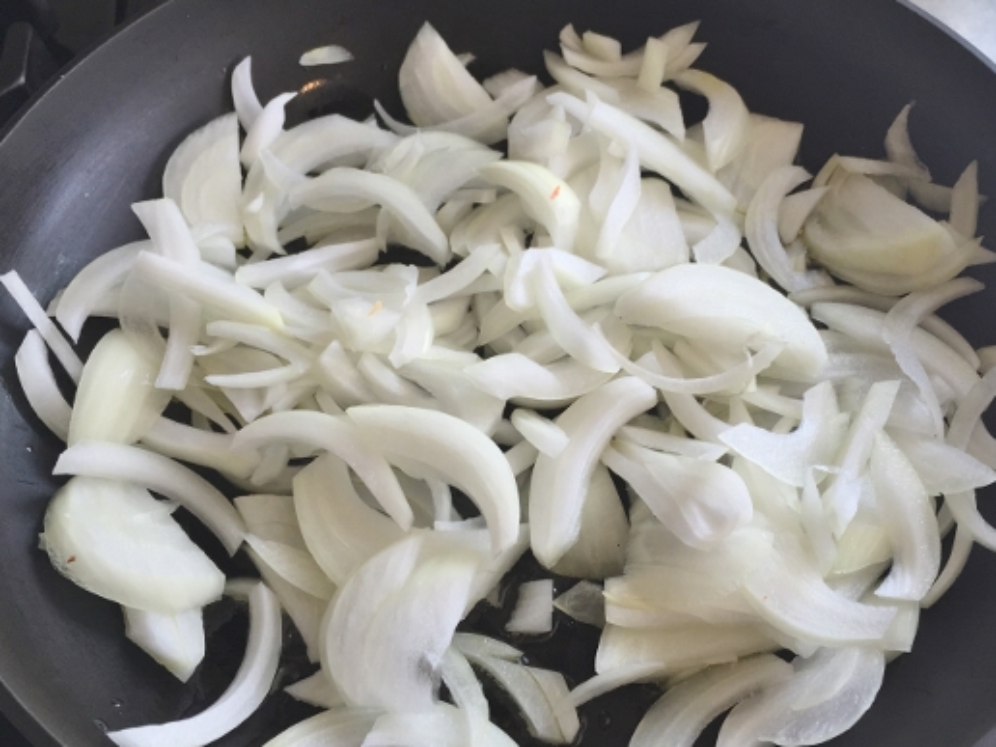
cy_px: 400
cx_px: 556
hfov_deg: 51.2
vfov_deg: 39.6
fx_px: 1036
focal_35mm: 36
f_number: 2.2
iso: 50
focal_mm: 4.15
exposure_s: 1/120
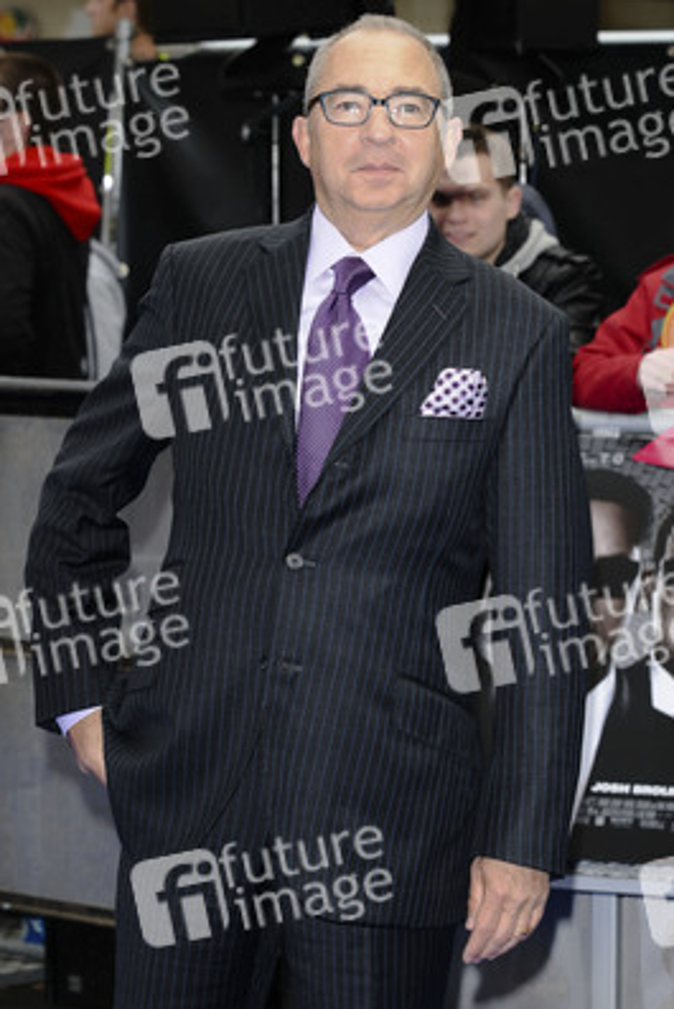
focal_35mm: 121
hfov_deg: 11.3
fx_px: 3395
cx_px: 337
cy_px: 506
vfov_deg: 16.9
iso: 320
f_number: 5
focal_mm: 80
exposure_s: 1/250
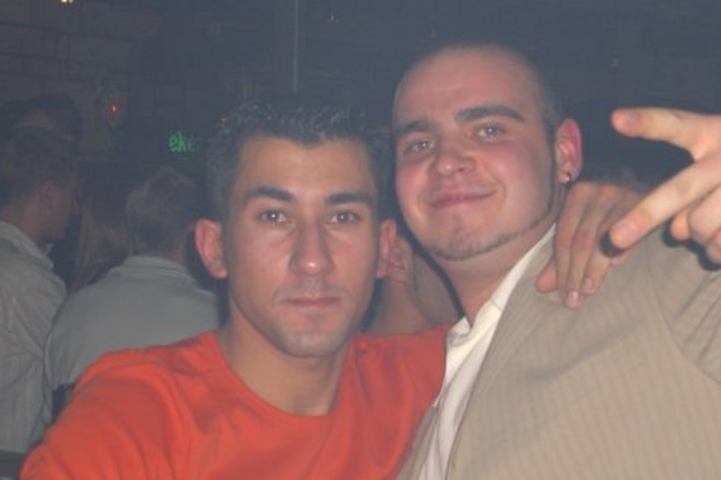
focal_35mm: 103
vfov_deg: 13.3
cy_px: 275
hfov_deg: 19.8
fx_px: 2062
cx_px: 337
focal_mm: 16.6
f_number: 4.4
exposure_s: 1/60
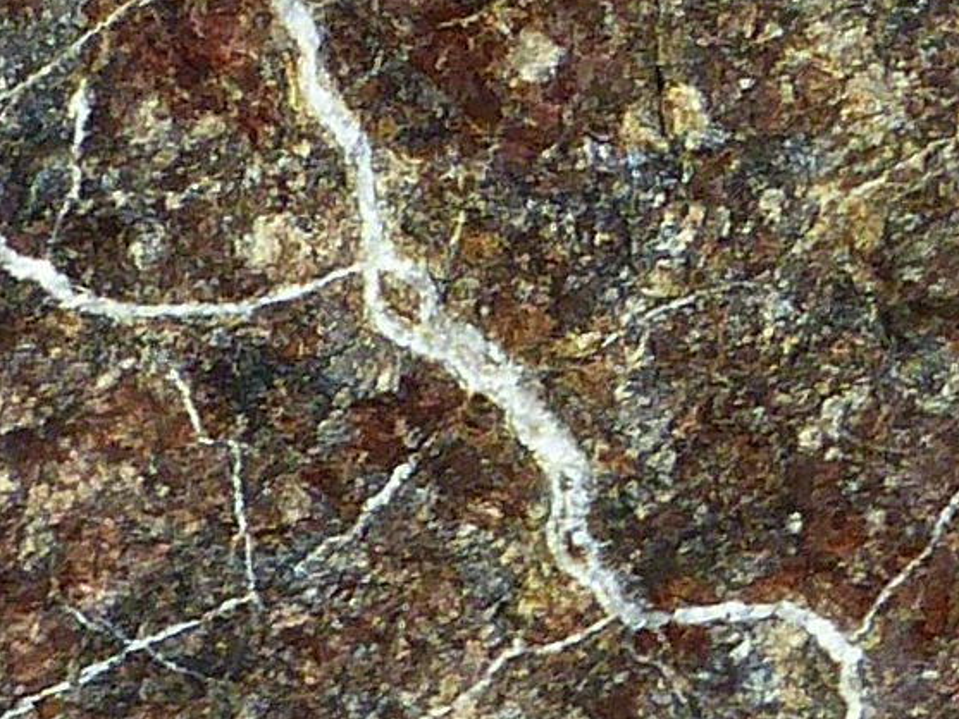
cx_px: 3196
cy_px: -1237
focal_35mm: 2135
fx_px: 59161
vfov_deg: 0.7
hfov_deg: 0.9
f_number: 4
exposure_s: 1/500
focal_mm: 53.4
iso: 100
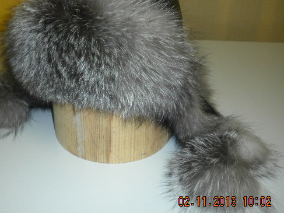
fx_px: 377
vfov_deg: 31.5
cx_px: 107
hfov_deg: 41.0
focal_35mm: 46
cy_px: 90
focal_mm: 6.3
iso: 200
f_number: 3.1
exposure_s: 1/30
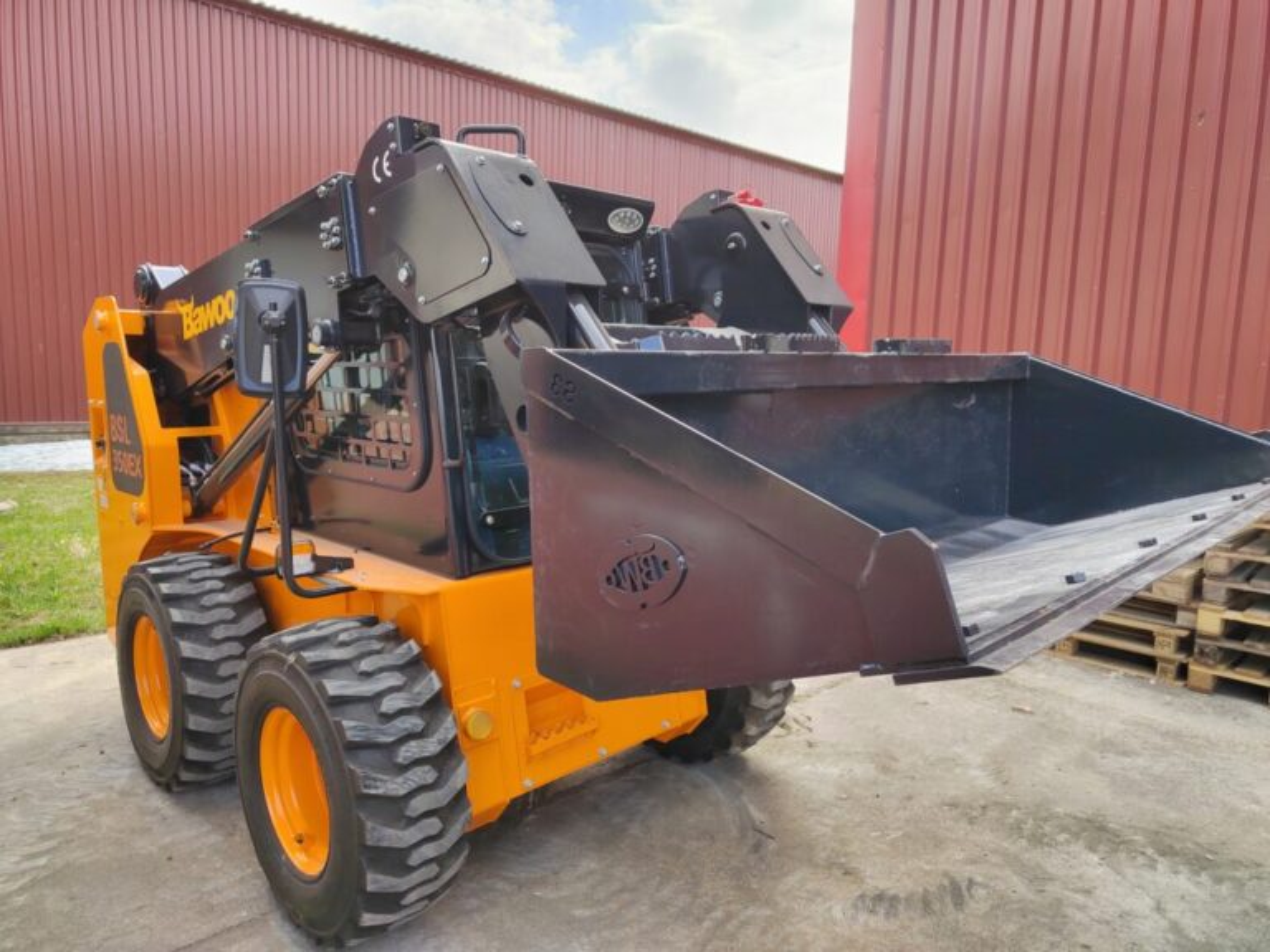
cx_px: 635
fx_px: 844
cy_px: 476
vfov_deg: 58.9
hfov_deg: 73.9
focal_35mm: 23
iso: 100
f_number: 1.9
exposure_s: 1/167
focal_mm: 5.52
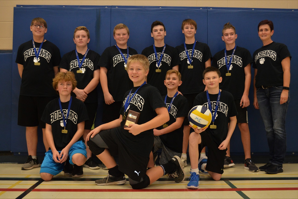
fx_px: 323
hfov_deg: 49.6
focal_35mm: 39
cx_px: 149
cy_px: 100
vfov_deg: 34.2
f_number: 4.2
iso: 1400
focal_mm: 26
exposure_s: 1/60
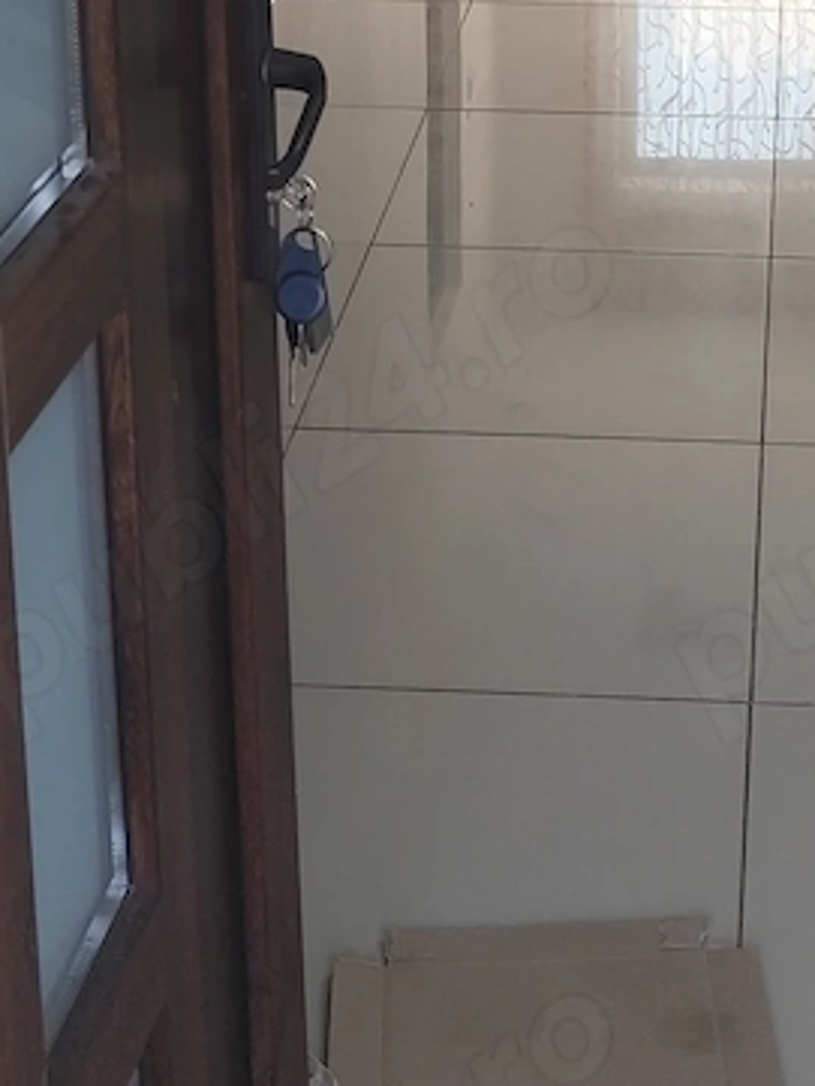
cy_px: -138
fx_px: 2667
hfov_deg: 17.2
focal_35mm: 85
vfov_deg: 21.7
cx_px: 641
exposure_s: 1/100
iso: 80
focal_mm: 6.14
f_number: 1.65
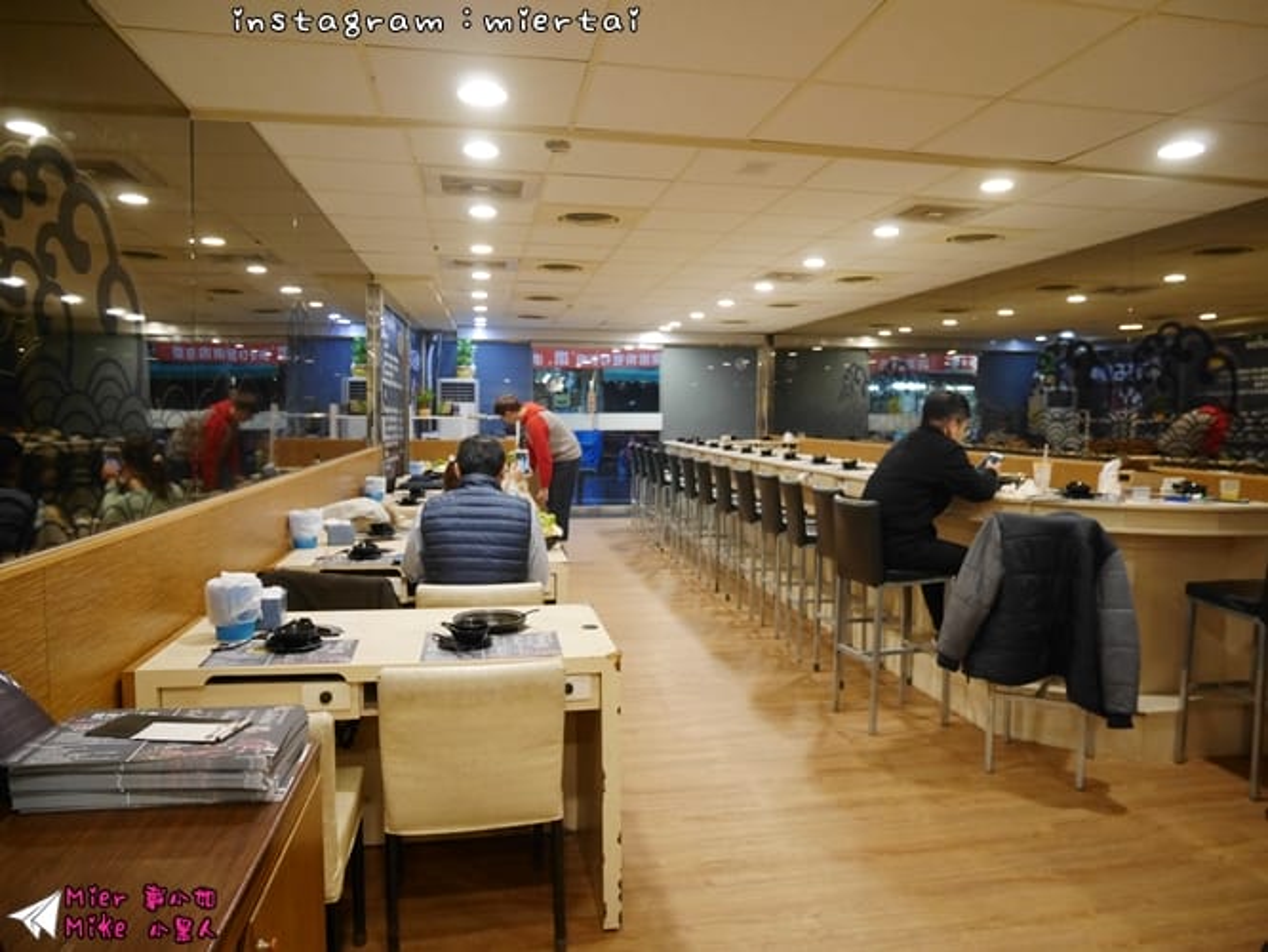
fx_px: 879
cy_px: 476
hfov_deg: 71.6
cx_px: 634
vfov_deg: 56.8
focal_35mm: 24
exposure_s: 1/60
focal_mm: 12
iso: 1250
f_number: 3.5
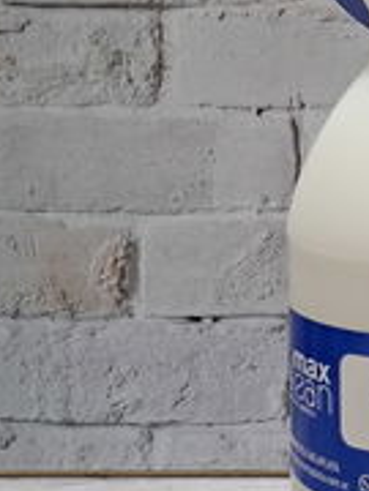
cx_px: 435
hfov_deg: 20.3
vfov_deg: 28.2
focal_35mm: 68
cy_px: 132
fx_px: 966
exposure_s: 1/33
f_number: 1.8
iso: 250
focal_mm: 5.54
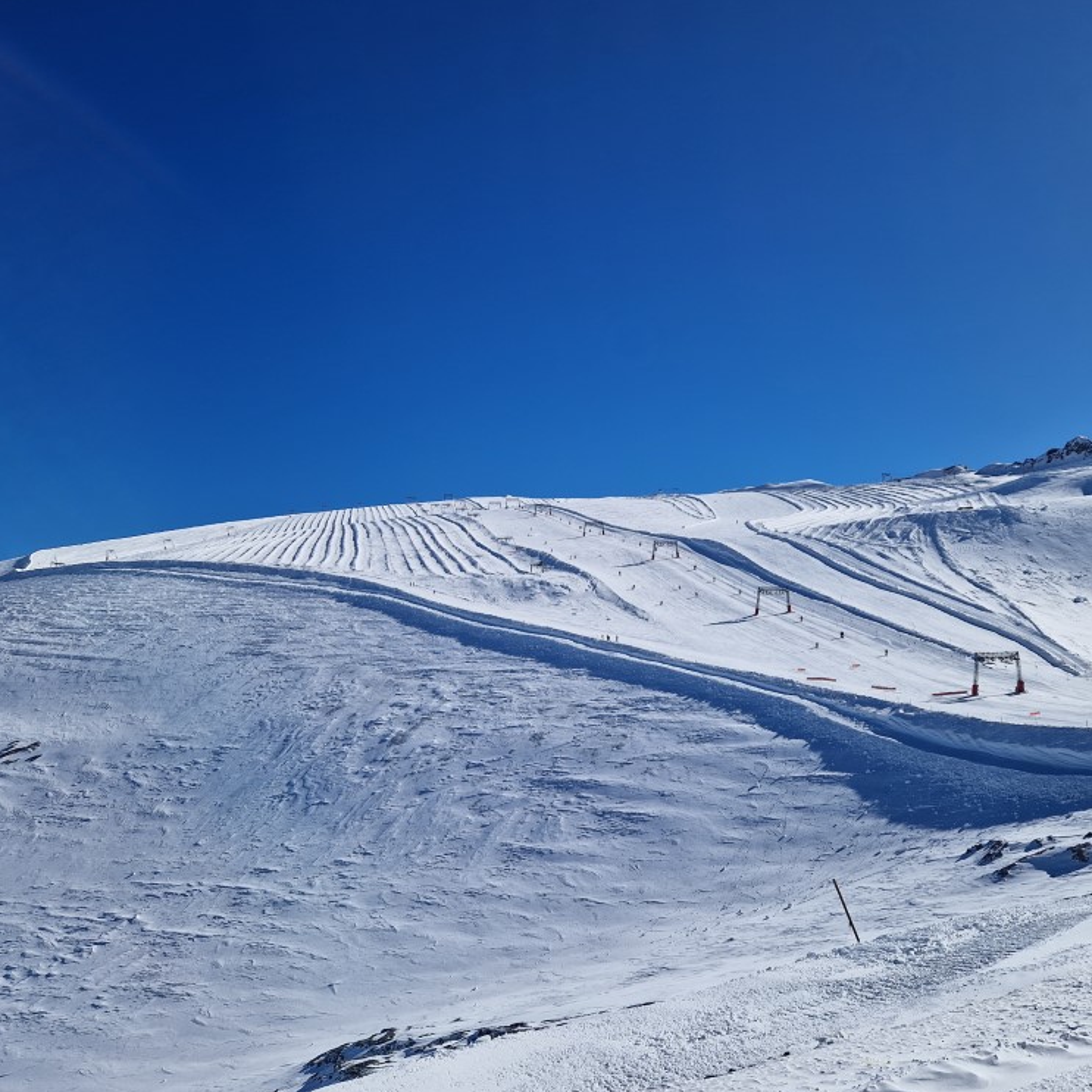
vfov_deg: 57.3
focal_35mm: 28
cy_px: 536
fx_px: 999
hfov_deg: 57.2
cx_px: 600
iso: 50
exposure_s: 1/3968
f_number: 1.8
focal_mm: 5.4
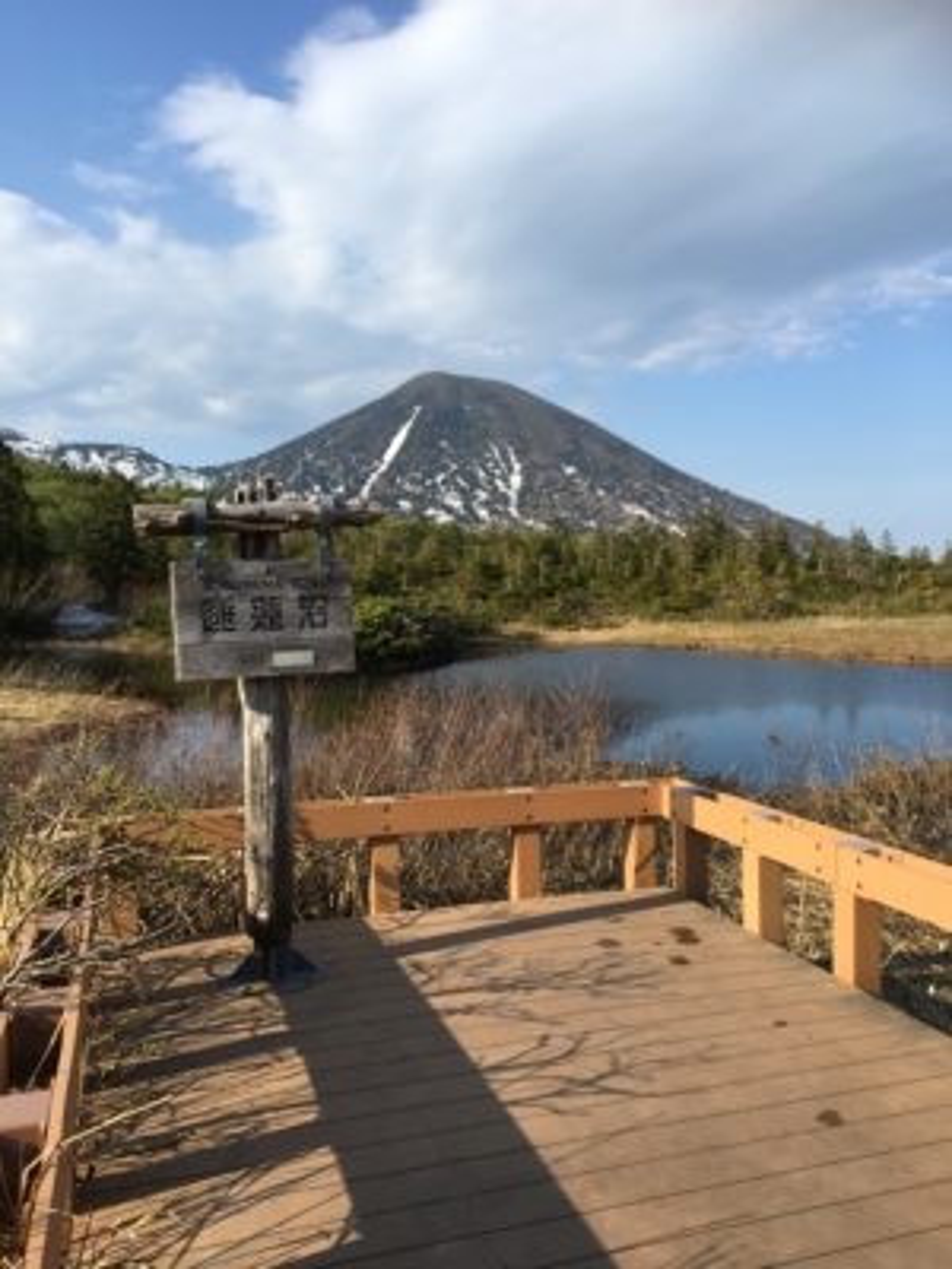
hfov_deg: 48.2
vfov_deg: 61.7
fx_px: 1063
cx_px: 476
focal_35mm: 29
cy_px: 634
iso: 25
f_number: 2.2
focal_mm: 4.15
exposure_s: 1/1099
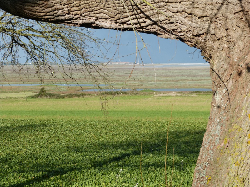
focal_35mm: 103
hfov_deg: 19.1
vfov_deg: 14.4
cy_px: 94
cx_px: 125
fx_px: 744
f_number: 4
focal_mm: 18.6
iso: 100
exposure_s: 1/800
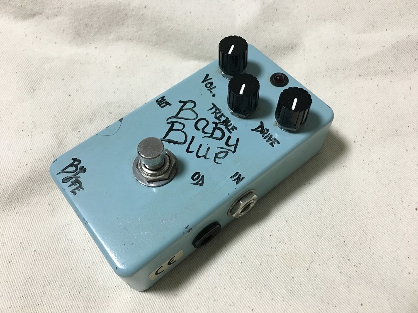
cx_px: 209
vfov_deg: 48.2
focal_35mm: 29
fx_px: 350
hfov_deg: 61.7
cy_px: 156
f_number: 2.2
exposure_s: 1/33
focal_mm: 4.15
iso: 250
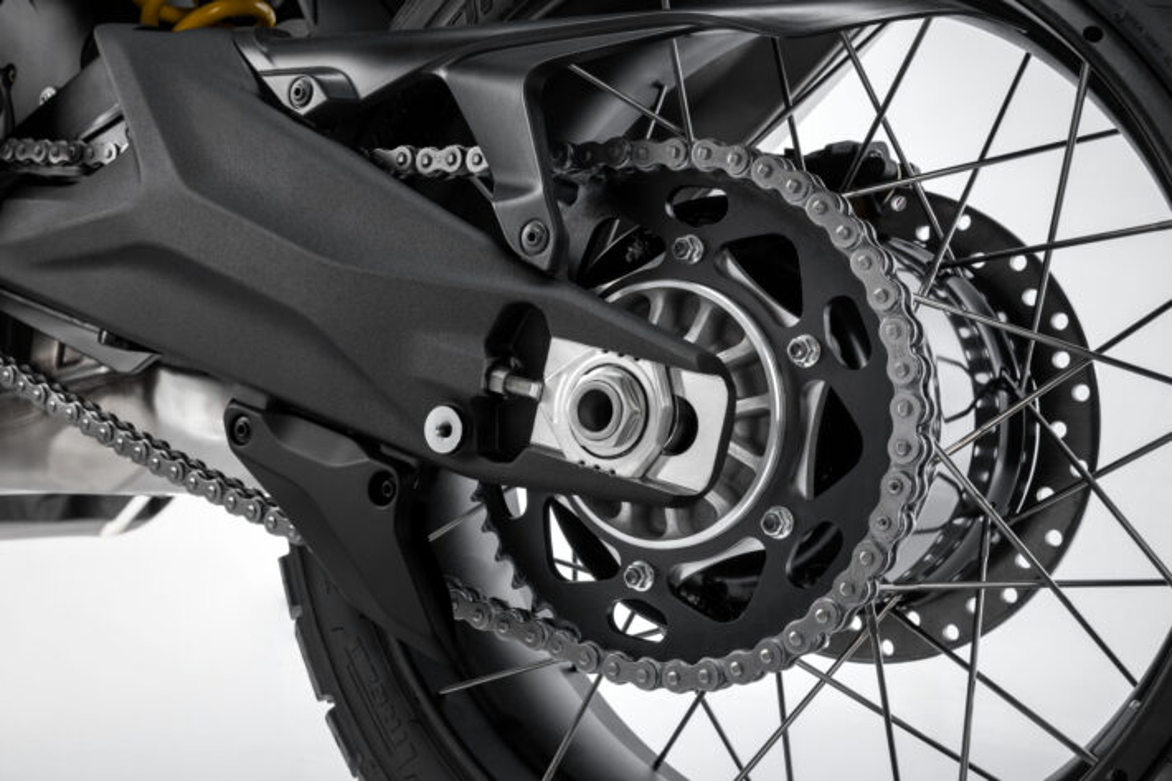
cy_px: 390
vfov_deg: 29.2
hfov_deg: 42.8
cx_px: 586
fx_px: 1497
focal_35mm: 46
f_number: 13
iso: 100
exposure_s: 1/125
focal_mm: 46
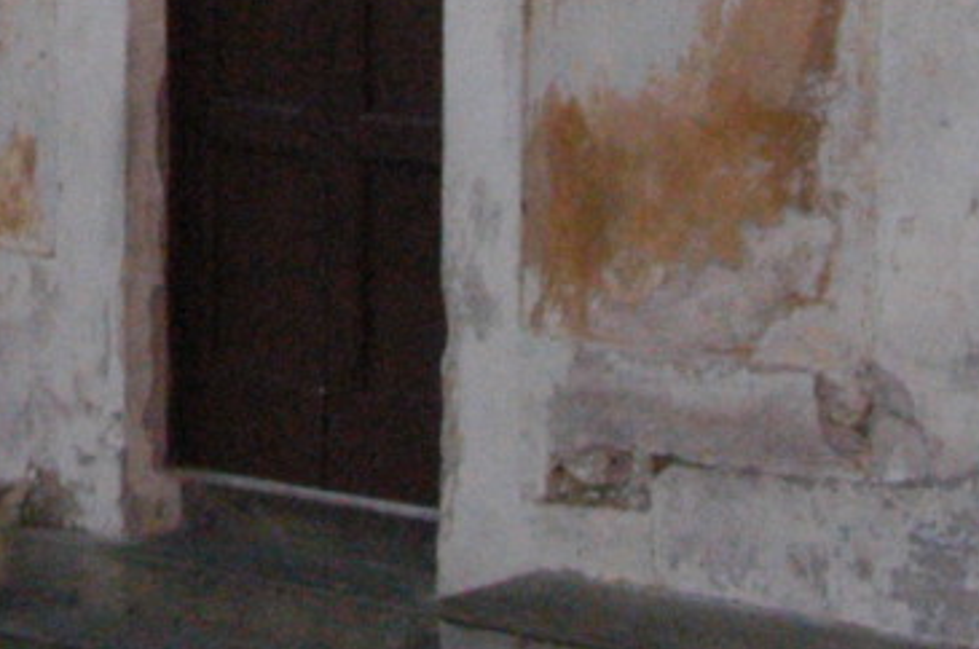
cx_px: -180
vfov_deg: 5.9
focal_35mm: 221
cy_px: -917
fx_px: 5999
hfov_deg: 9.2
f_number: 14
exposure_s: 1/750
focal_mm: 24
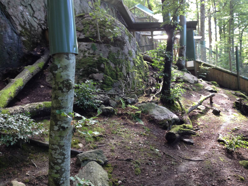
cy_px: 93
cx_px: 124
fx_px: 251
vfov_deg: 40.7
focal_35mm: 35
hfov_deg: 52.6
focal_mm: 4.28
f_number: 2.4
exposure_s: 1/24
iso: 50
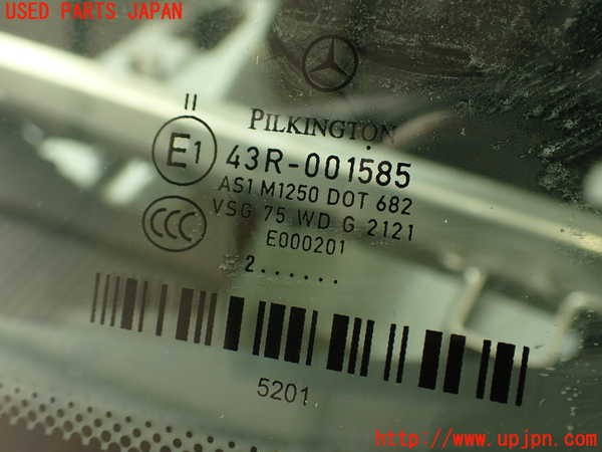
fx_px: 626
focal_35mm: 36
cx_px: 301
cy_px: 226
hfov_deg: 51.4
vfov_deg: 39.7
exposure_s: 1/100
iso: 100
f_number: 2.5
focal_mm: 6.37
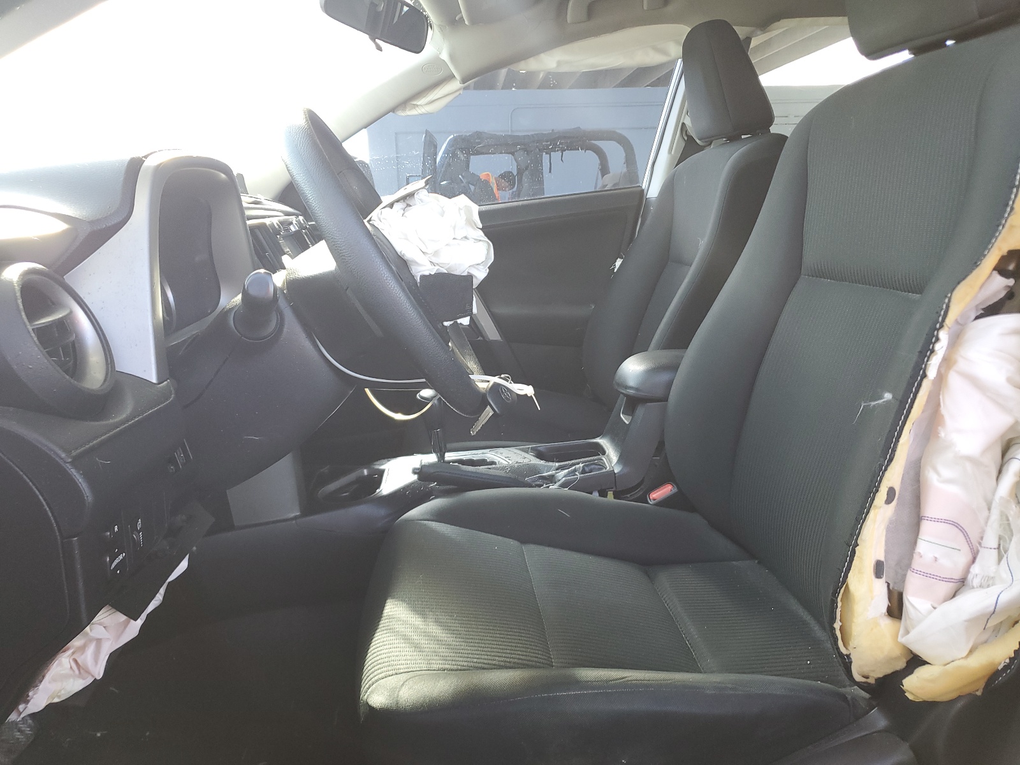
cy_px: 382
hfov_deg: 67.3
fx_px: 766
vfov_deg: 53.1
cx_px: 510
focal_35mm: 26
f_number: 1.5
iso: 70
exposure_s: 1/120
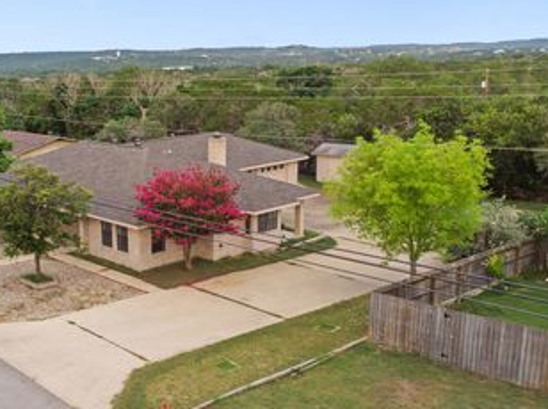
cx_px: 107
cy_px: 201
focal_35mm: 39
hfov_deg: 45.4
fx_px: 616
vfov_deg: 36.7
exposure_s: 1/110
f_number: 2.8
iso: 100
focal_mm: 4.5
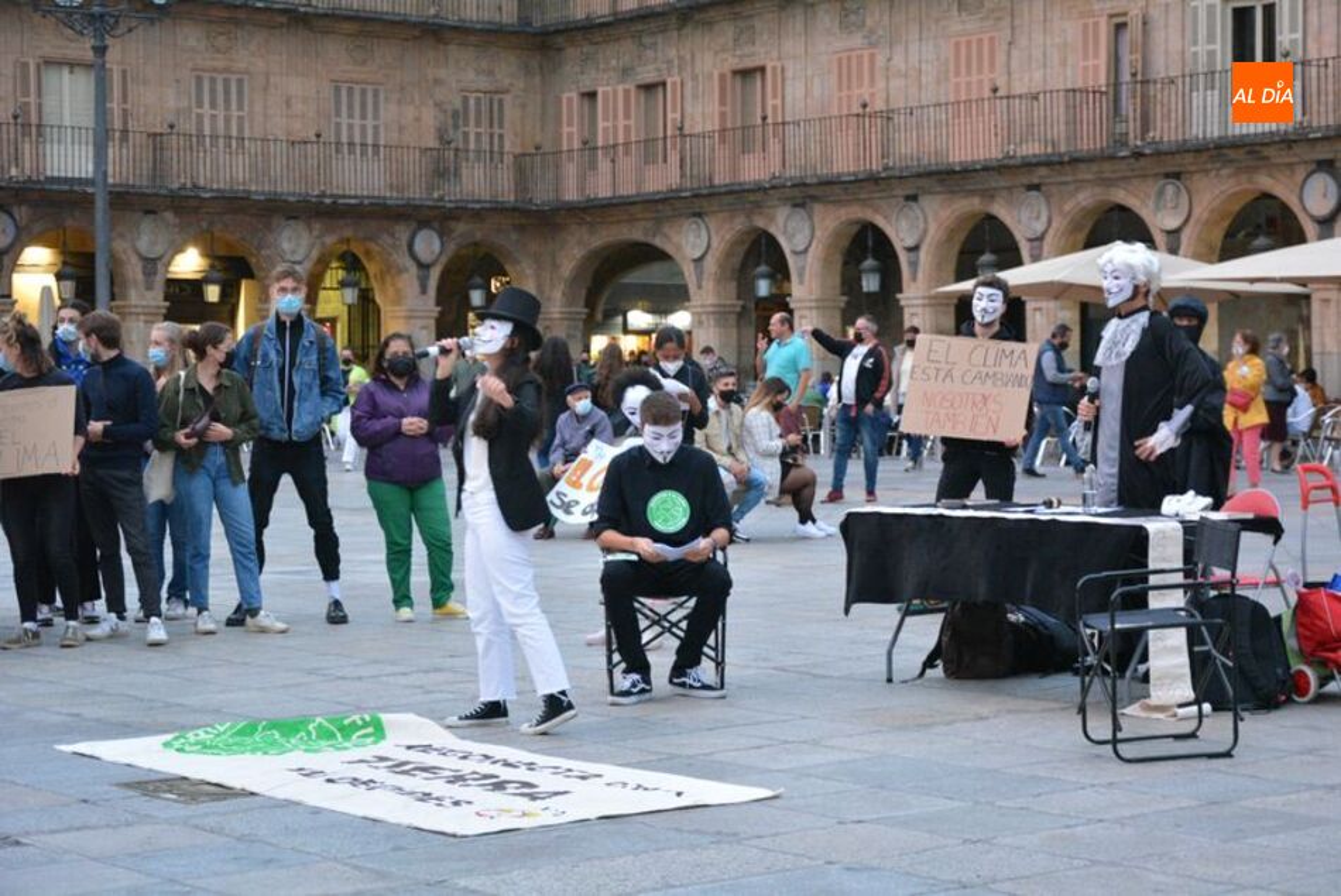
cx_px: 670
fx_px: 2796
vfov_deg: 18.2
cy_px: 448
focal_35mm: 75
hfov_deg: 27.0
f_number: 5
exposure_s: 1/30
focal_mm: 50
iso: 2800
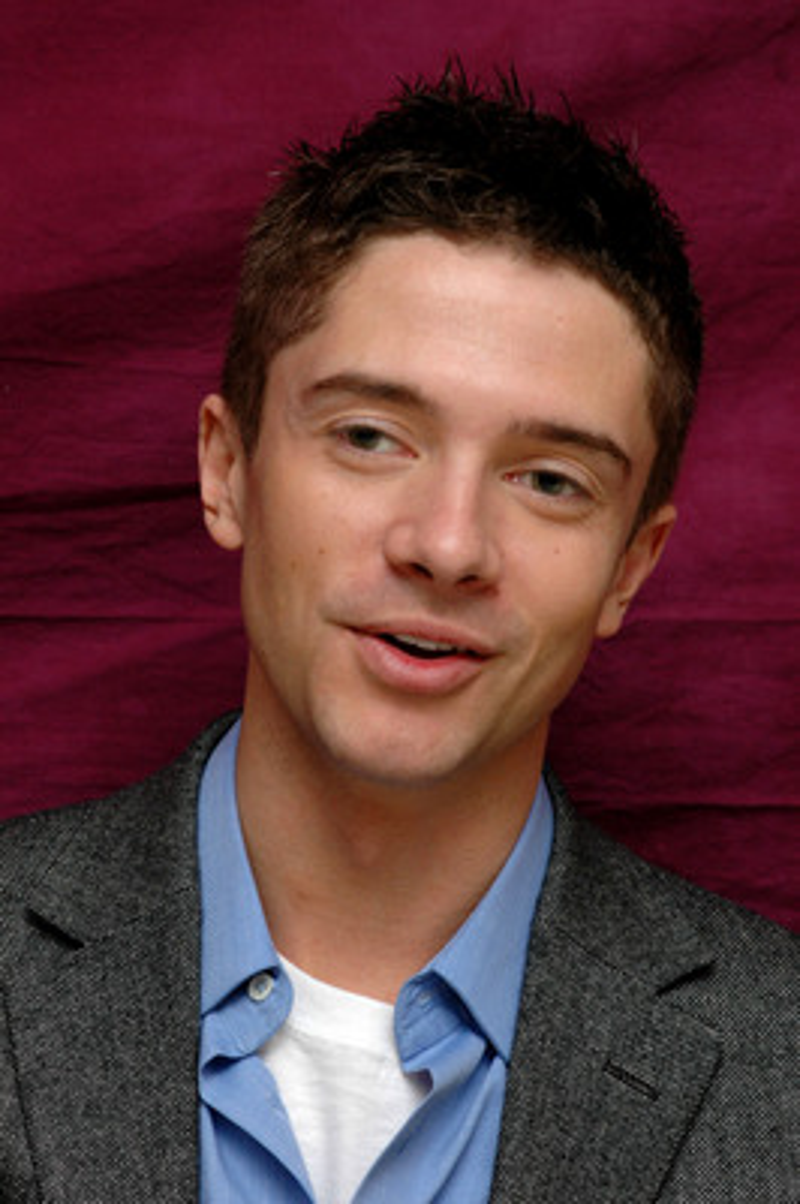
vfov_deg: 10.2
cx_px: 400
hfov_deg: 6.8
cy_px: 602
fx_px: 6761
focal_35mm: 202
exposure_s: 1/400
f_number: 6.3
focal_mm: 135
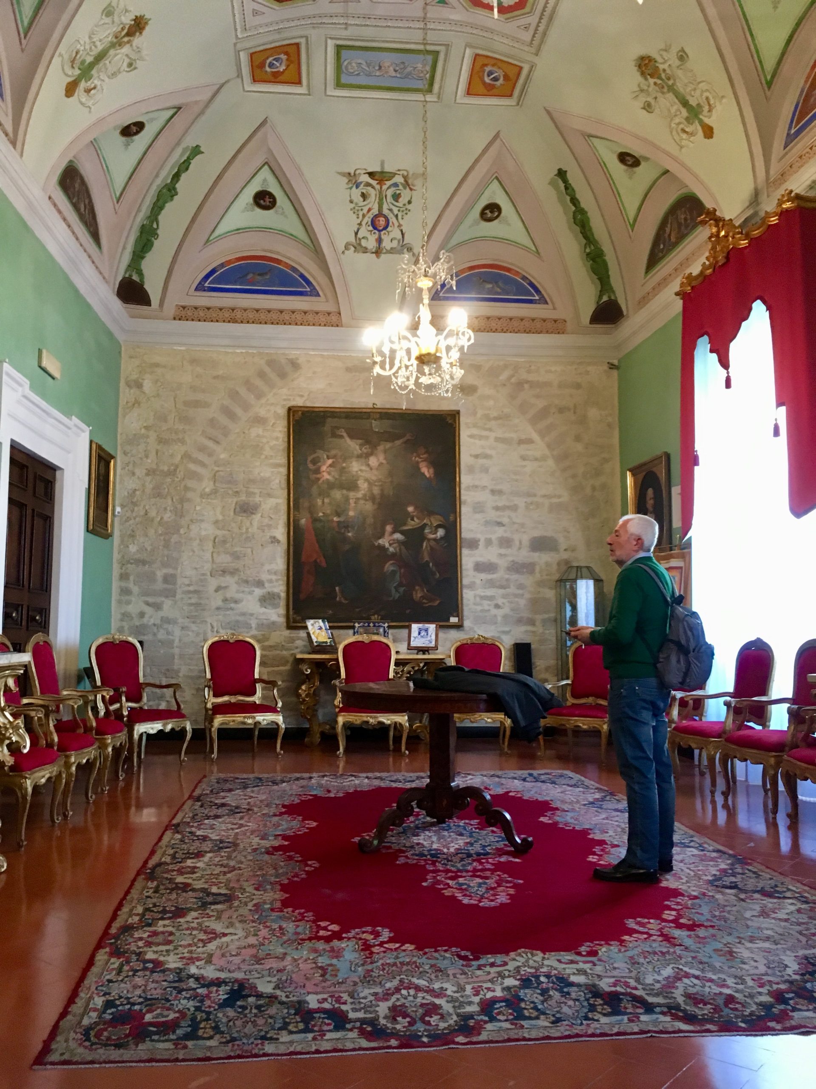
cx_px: 408
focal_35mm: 29
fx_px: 911
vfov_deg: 61.7
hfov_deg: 48.2
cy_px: 544
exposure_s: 1/20
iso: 200
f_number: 2.2
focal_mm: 4.15
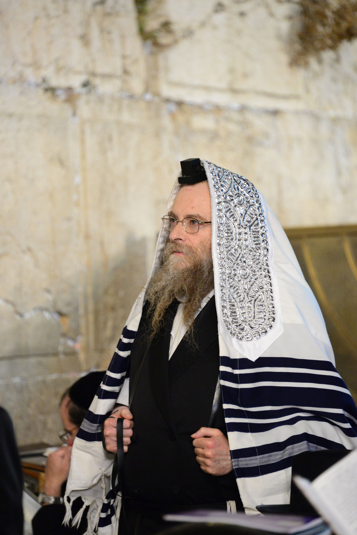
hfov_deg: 4.6
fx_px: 4462
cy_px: 268
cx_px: 178
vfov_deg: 6.9
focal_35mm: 300
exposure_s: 1/60
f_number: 5.6
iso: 5000
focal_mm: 300
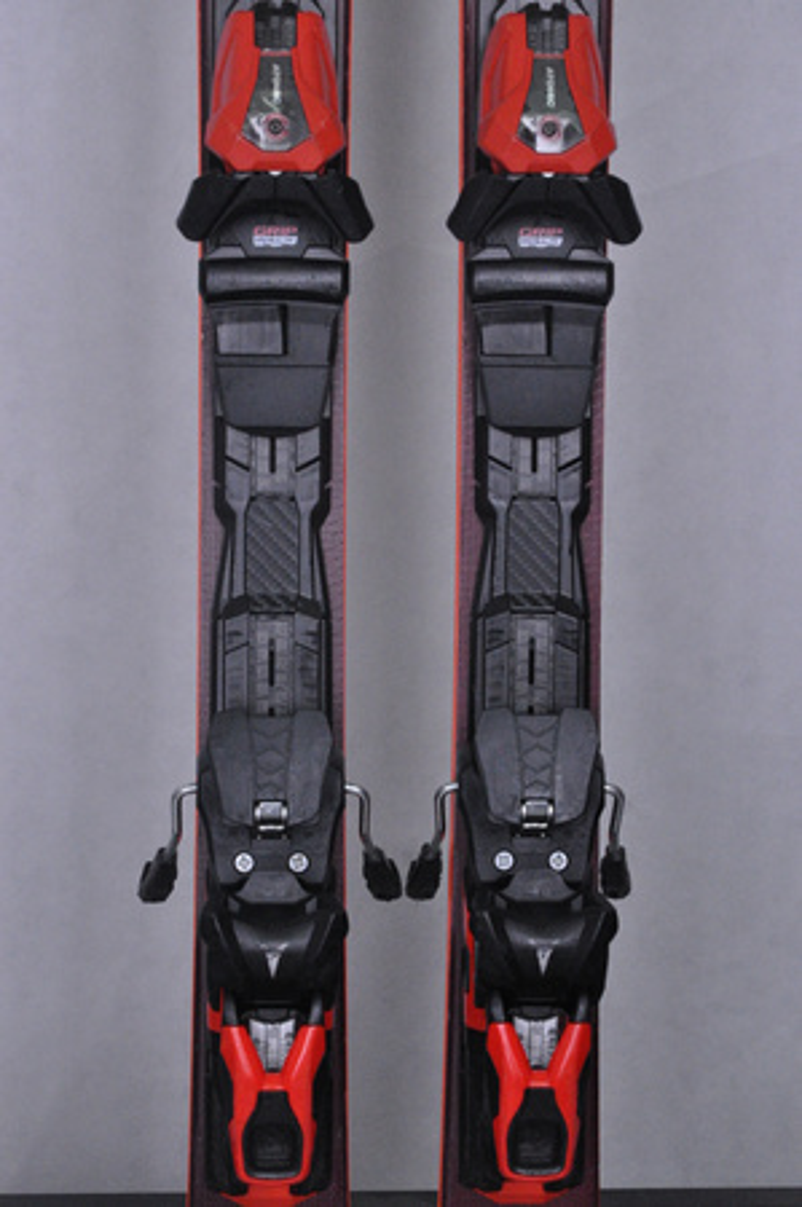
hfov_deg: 13.8
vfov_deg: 20.6
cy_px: 604
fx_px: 3316
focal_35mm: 99
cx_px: 401
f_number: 9.5
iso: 3200
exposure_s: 1/125
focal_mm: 66
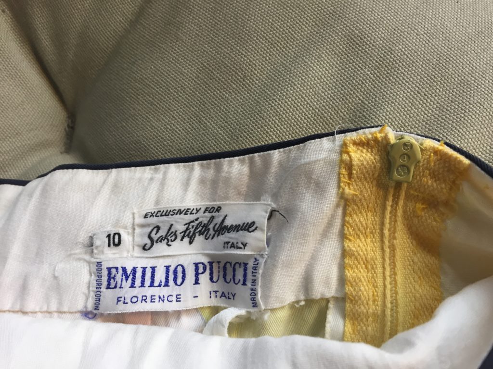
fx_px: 413
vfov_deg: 48.2
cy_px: 184
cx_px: 246
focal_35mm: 29
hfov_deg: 61.7
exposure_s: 1/40
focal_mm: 4.15
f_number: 2.2
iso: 40
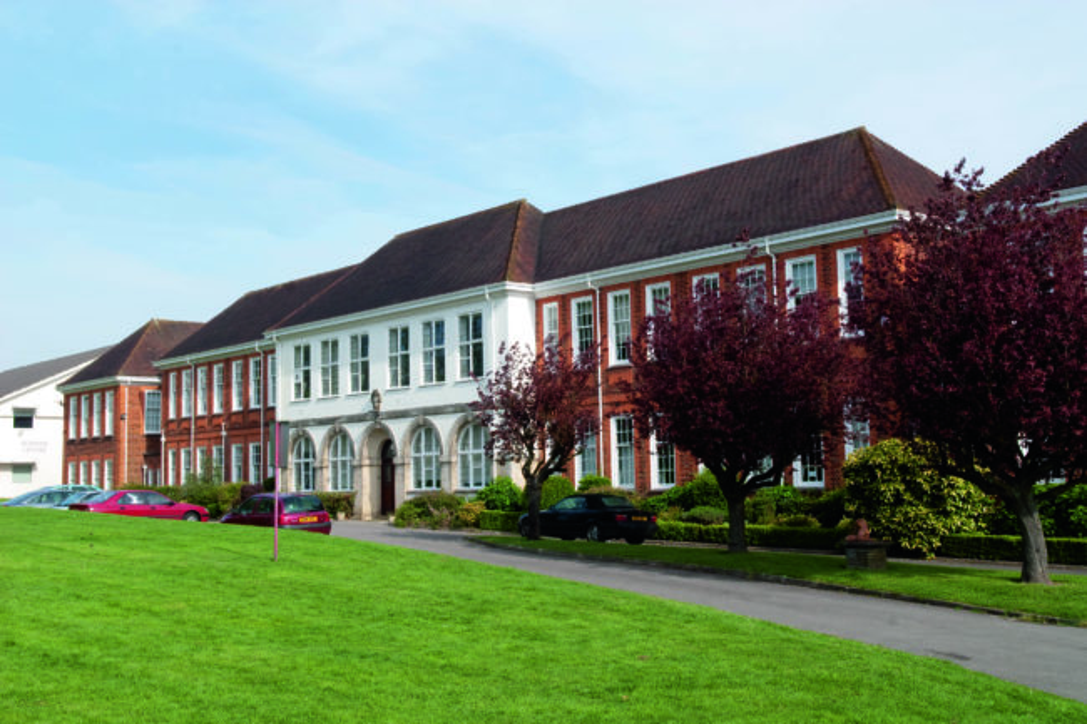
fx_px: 1268
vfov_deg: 31.9
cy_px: 362
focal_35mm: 42
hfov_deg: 46.4
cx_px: 544
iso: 200
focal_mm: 28
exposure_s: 1/180
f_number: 11
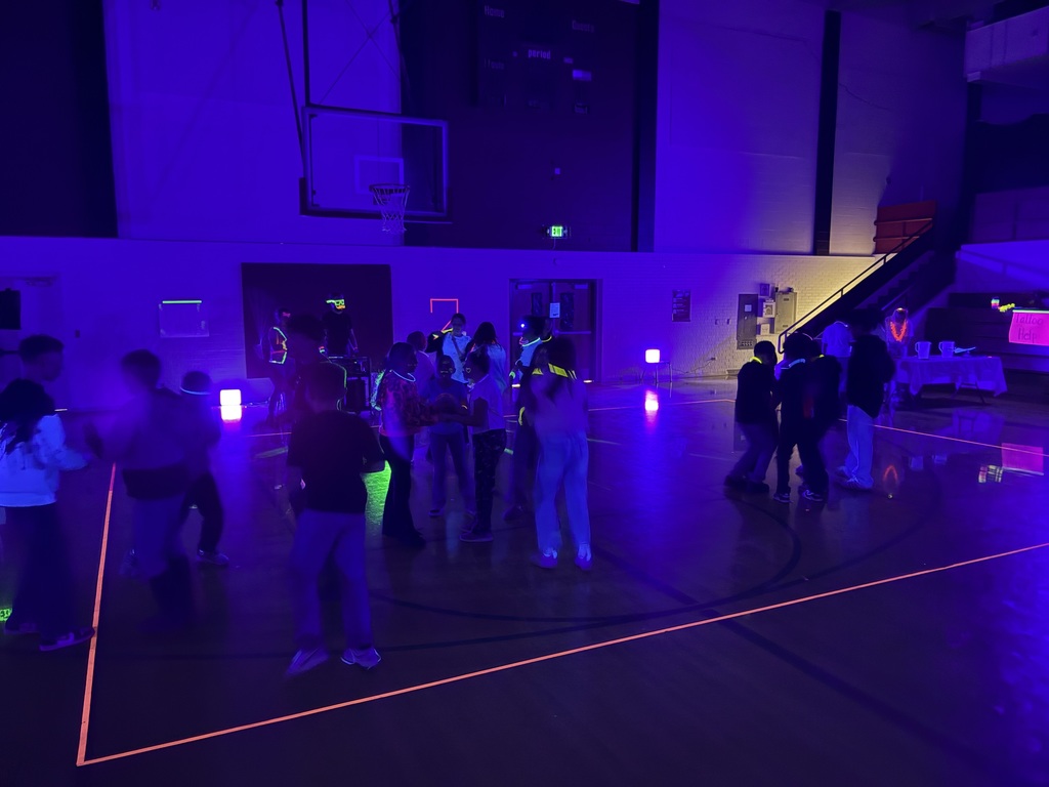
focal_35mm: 26
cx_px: 524
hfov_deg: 67.3
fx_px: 788
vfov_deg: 53.1
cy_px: 394
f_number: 1.6
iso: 1000
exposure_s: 1/17
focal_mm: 5.96
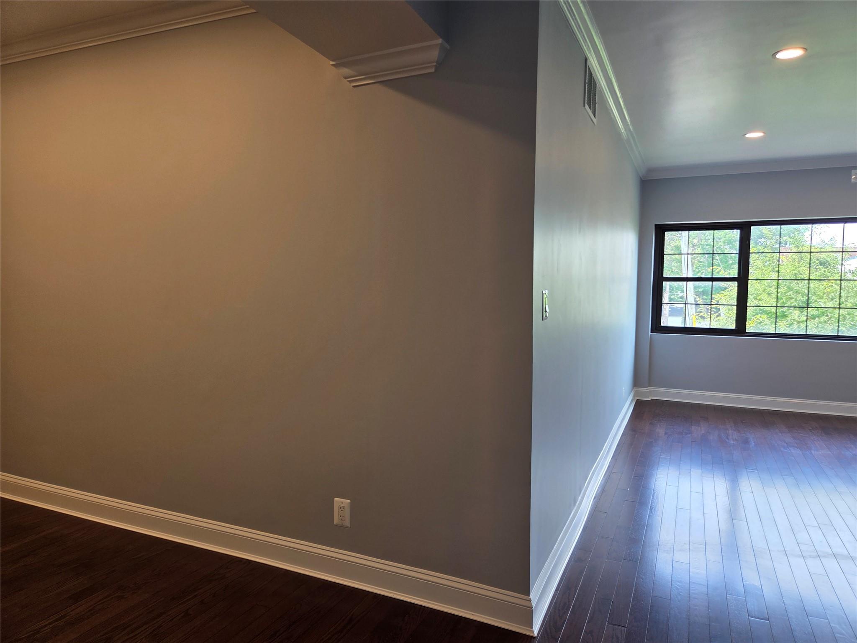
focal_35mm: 23
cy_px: 322
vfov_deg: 58.9
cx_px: 428
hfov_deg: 73.9
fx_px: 569
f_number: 1.8
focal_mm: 5.4
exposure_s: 1/120
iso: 50
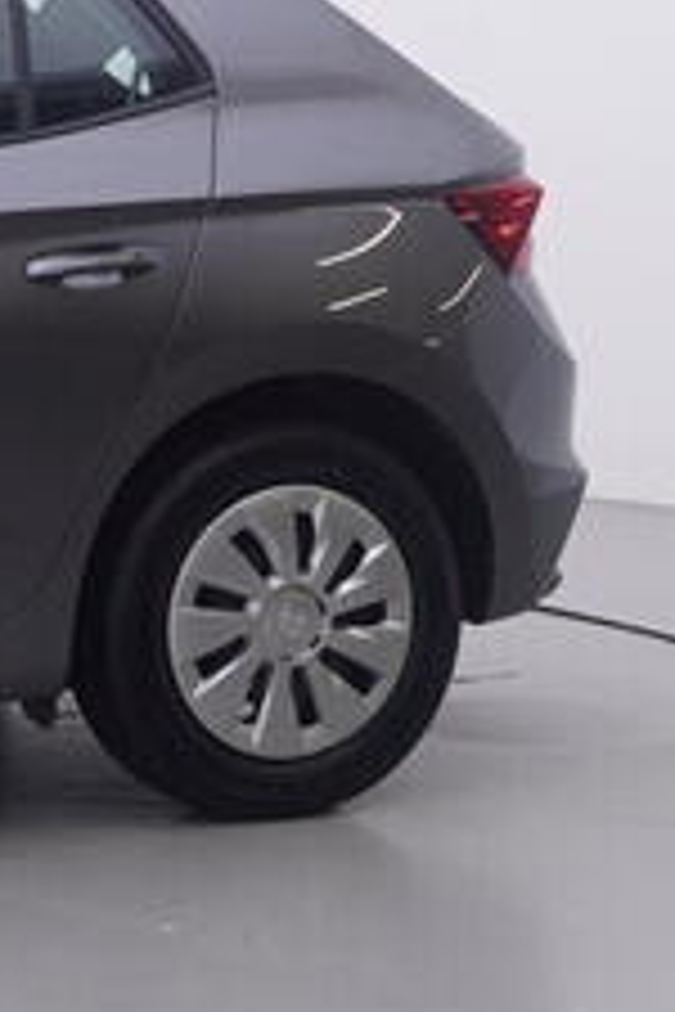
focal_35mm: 102
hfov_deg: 12.2
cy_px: 387
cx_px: -549
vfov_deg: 19.9
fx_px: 2876
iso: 200
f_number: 5
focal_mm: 15
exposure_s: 1/80
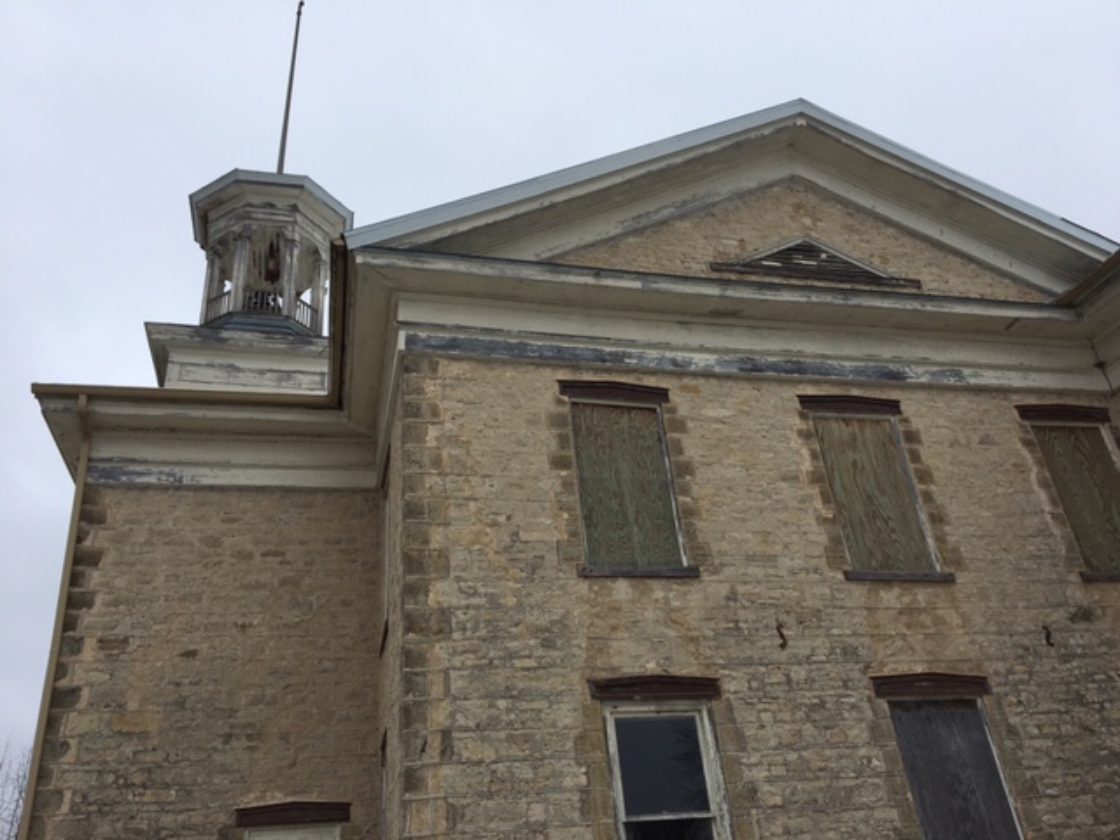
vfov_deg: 48.2
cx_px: 560
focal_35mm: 29
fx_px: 938
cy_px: 420
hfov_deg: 61.7
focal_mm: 4.15
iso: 25
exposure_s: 1/986
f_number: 2.2
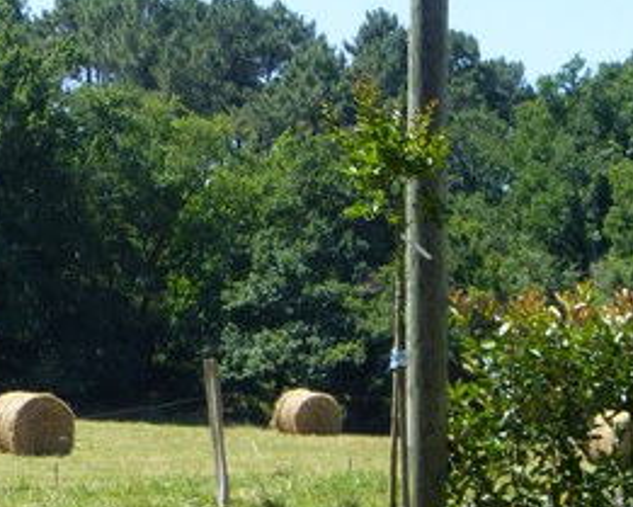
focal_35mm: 199
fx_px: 3730
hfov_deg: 9.5
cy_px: 844
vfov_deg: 7.6
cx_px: 895
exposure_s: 1/500
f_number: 4
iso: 100
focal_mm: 9.4
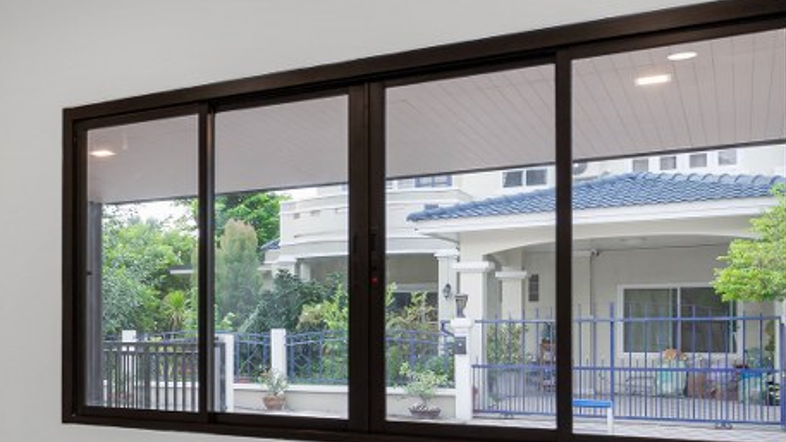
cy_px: 351
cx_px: -9
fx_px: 948
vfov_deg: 25.8
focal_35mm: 45
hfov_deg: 39.5
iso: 100
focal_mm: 15.5
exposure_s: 1/100
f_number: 5.6
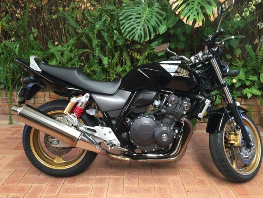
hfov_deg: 61.7
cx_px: 132
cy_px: 99
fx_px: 220
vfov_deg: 48.2
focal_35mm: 29
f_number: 2.2
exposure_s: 1/30
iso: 50
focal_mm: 4.15
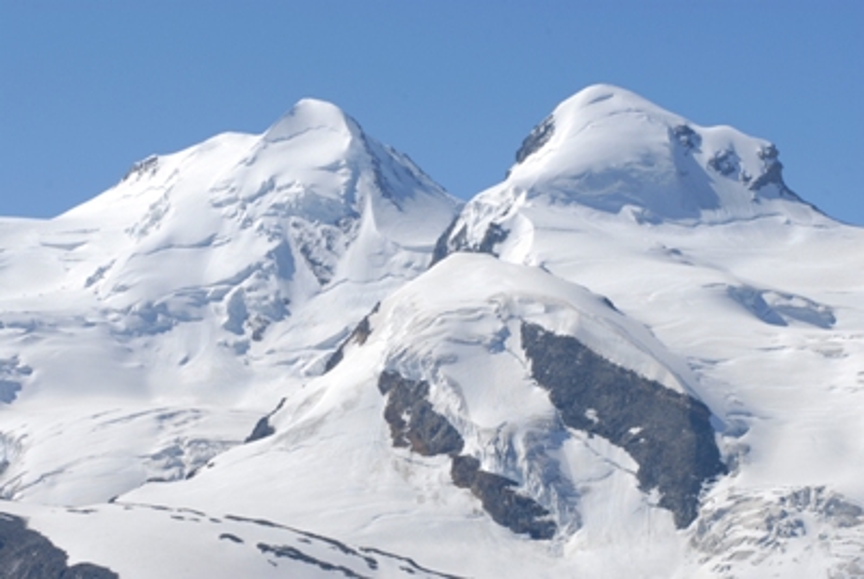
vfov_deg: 9.7
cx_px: 432
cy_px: 290
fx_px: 3425
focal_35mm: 142
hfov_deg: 14.4
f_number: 14
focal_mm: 95
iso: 160
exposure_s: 1/200
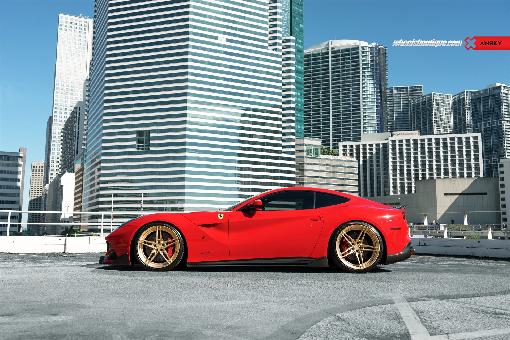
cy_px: 170
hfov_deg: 57.2
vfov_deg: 40.0
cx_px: 255
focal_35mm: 33
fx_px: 467
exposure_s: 1/500
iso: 80
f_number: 4
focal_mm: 33
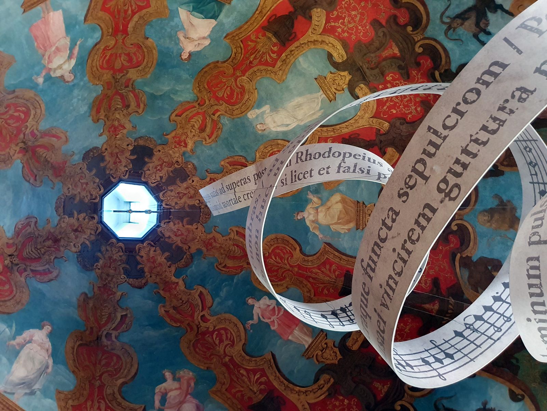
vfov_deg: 53.1
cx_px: 274
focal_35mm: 26
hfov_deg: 67.3
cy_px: 206
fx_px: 411
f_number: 1.5
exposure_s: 1/50
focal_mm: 4.32
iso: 500
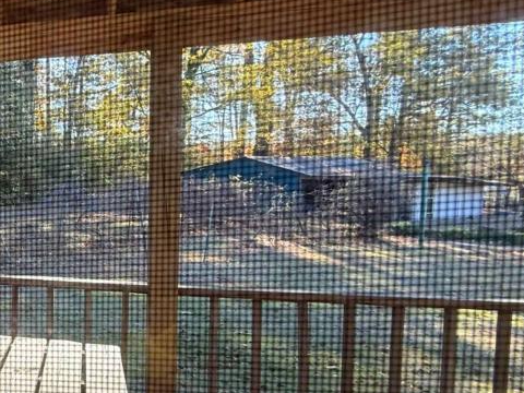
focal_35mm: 35
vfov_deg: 40.7
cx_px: -80
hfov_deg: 40.2
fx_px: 530
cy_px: 214
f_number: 2.2
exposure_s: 1/99
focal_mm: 2.22
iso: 80
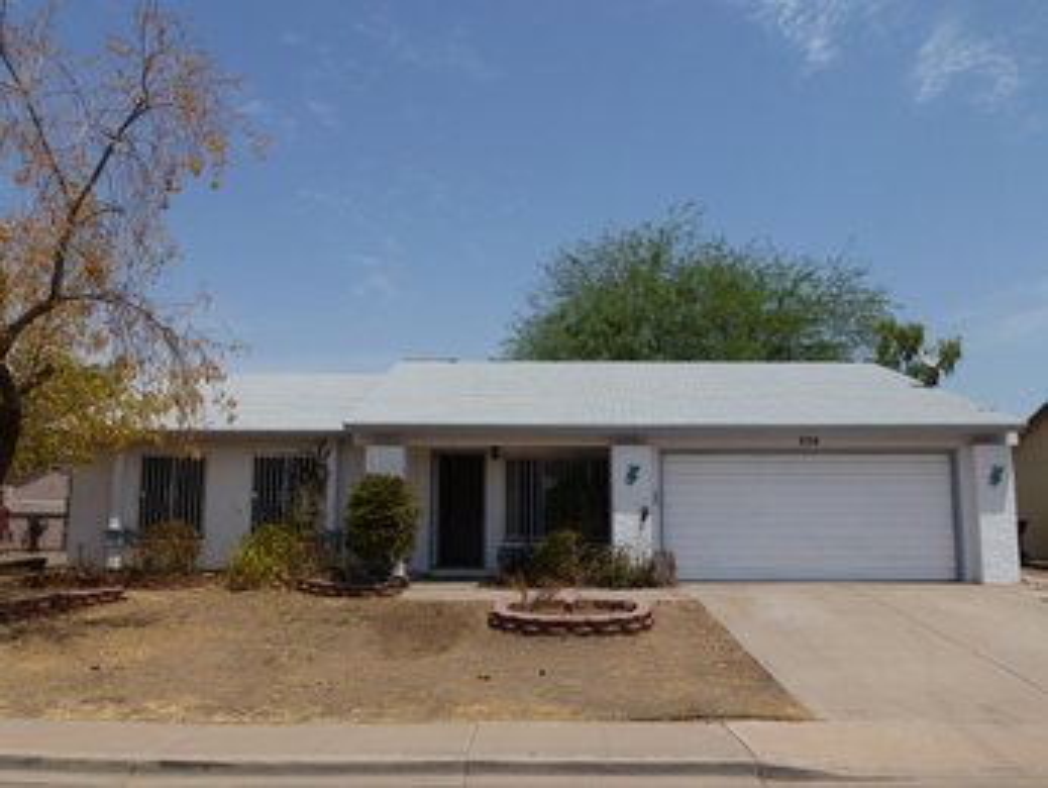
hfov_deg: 63.4
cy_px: 394
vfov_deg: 49.8
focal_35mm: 28
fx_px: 848
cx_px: 524
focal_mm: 5
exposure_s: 1/1600
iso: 100
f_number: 4
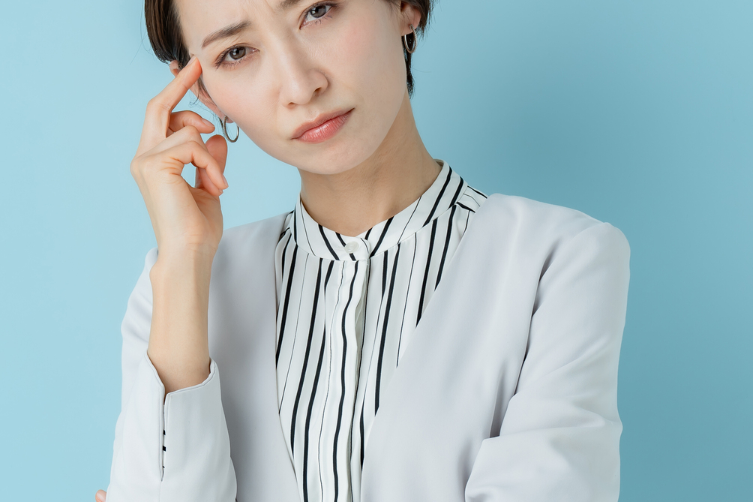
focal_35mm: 241
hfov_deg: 8.5
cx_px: 282
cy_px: 272
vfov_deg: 5.7
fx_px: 5040
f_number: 8
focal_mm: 121
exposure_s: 1/125
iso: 100
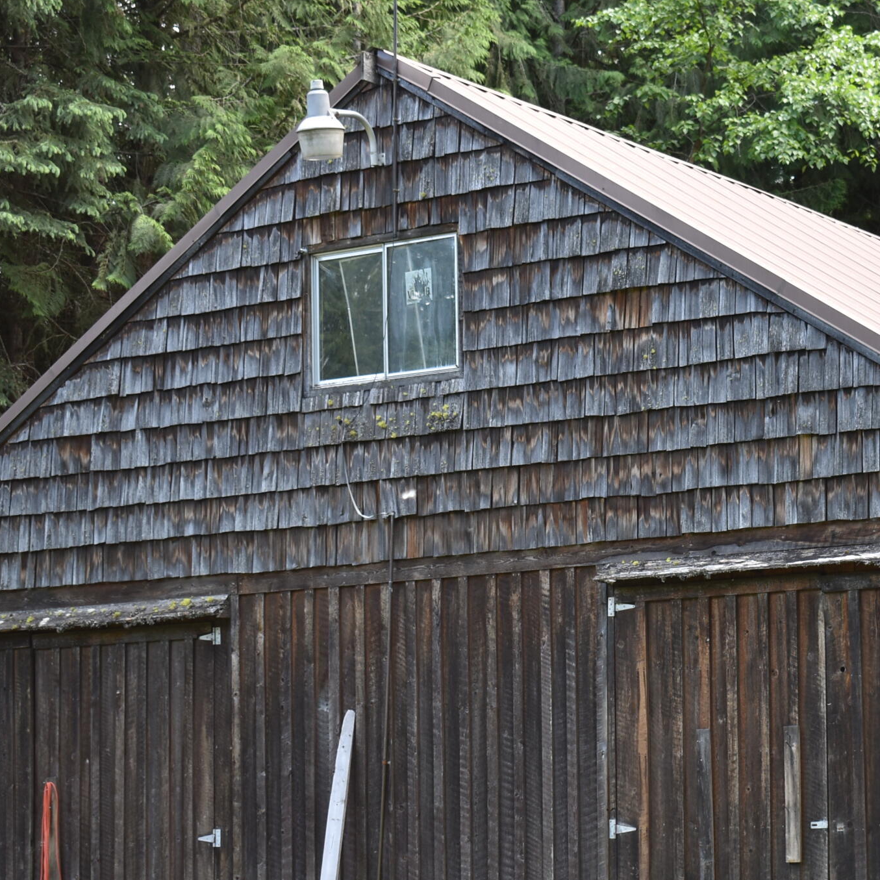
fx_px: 2761
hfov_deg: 17.9
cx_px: 722
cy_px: 578
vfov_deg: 18.1
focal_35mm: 96
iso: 125
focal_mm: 34
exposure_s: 1/50
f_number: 4.5
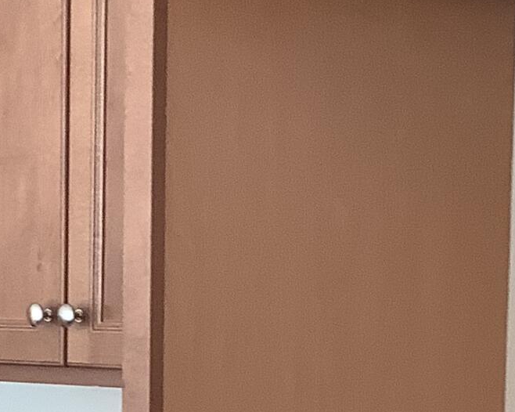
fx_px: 2103
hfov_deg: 13.9
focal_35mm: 138
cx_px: 67
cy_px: 521
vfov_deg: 10.9
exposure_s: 1/60
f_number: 2.4
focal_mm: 3.3
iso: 100
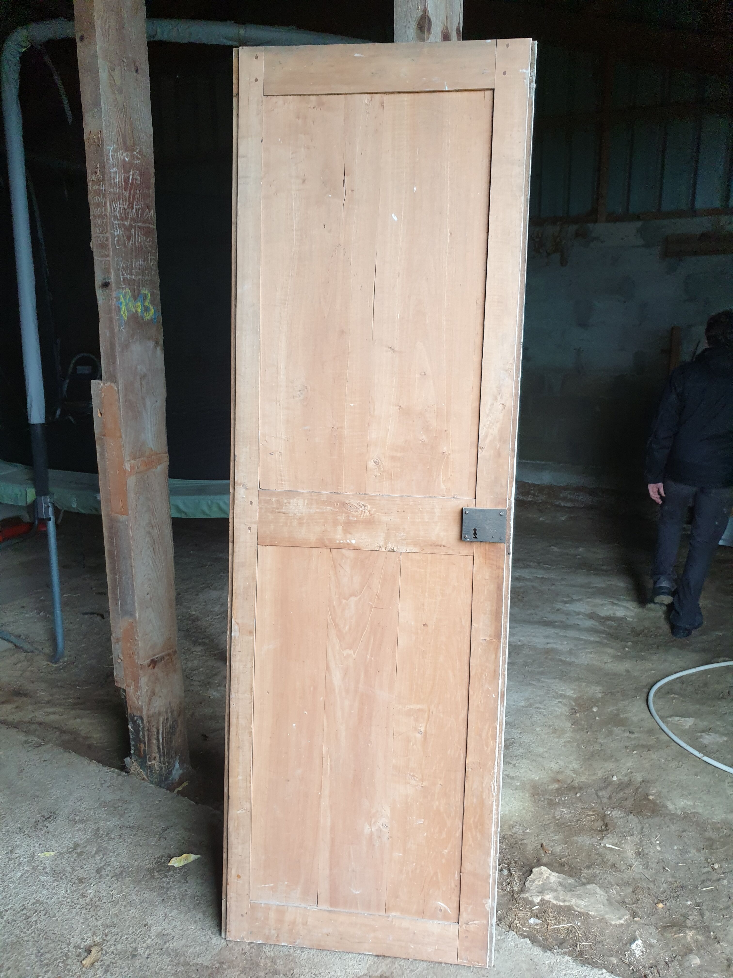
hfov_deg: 53.1
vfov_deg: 67.3
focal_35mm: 26
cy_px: 489
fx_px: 734
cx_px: 366
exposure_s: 1/50
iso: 160
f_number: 1.5
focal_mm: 4.3
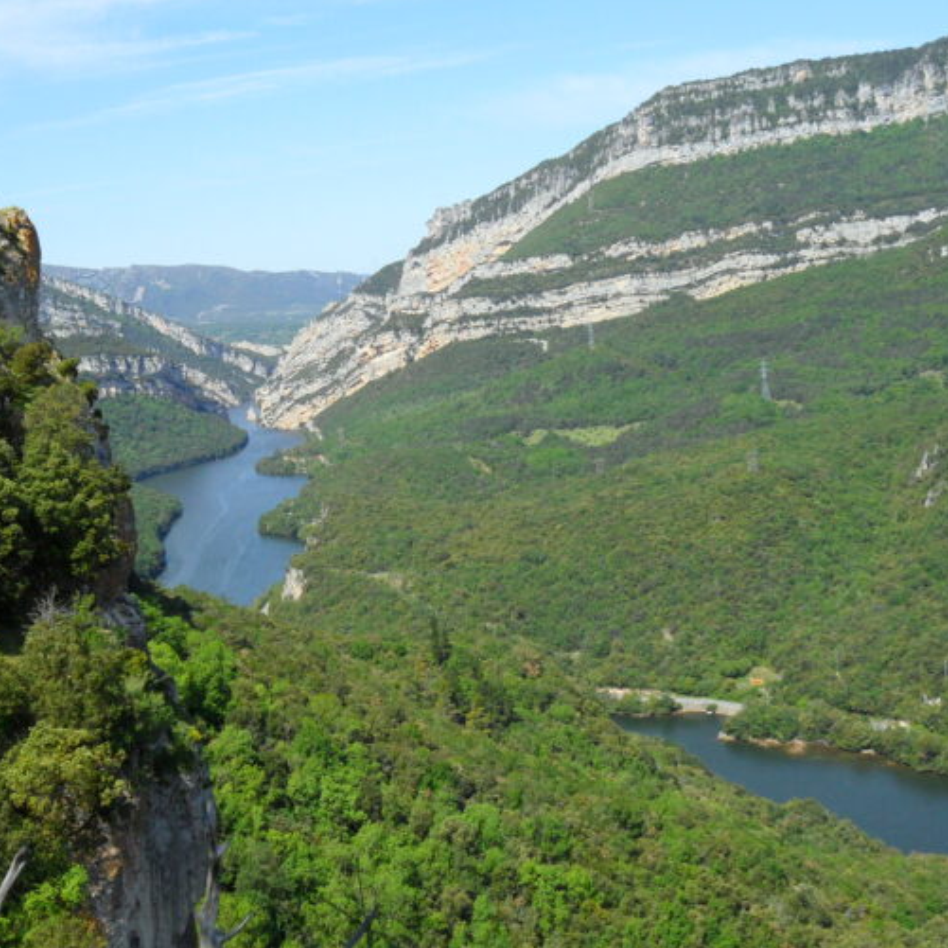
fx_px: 1487
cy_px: 477
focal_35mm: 48
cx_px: 390
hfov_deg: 35.3
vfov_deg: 35.4
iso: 80
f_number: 3.6
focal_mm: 6.5
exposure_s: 1/1000
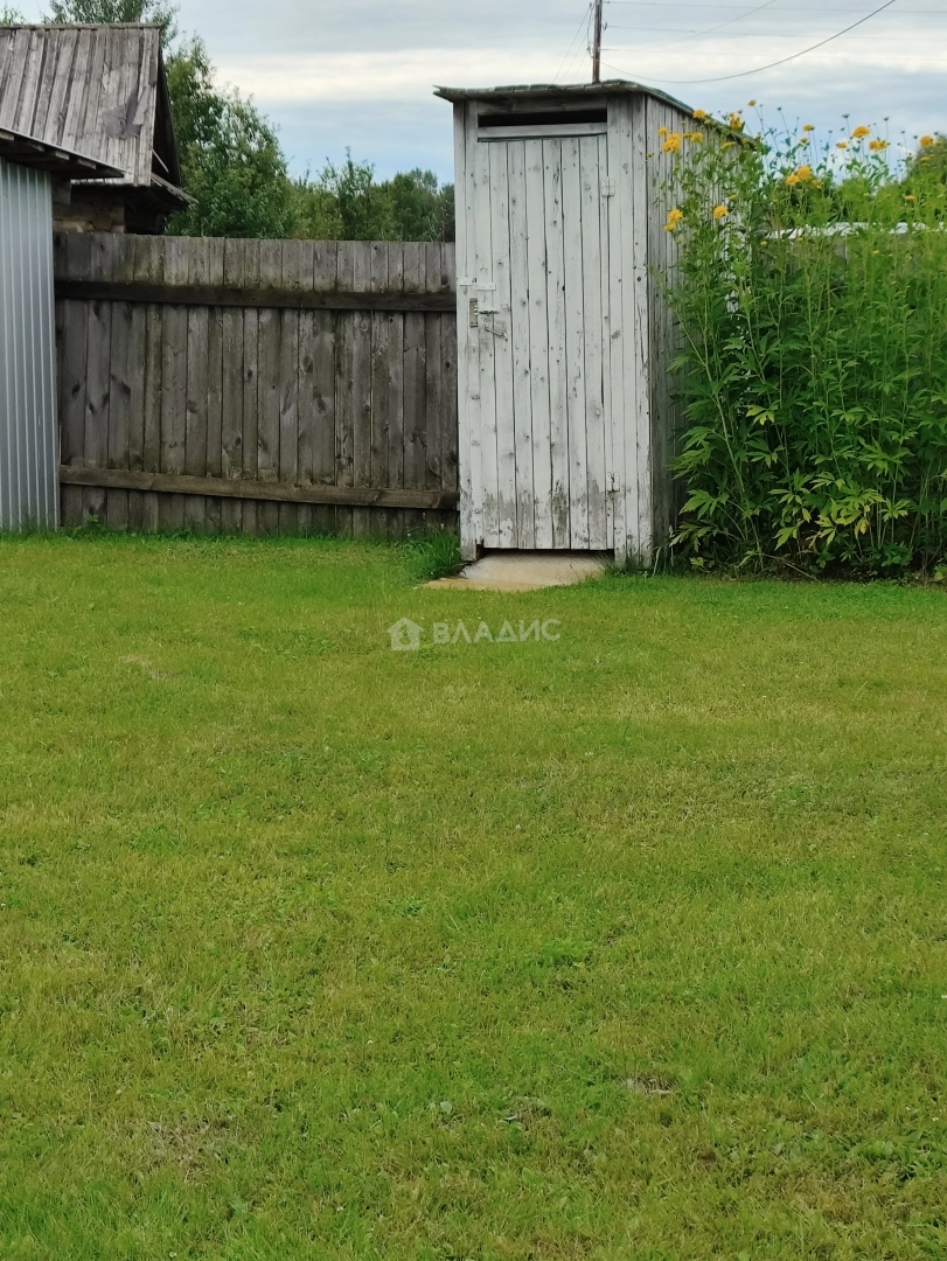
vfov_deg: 25.0
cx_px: 474
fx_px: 2843
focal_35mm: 78
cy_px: 630
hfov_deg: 18.9
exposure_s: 1/818
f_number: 1.79
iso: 50
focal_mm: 4.71
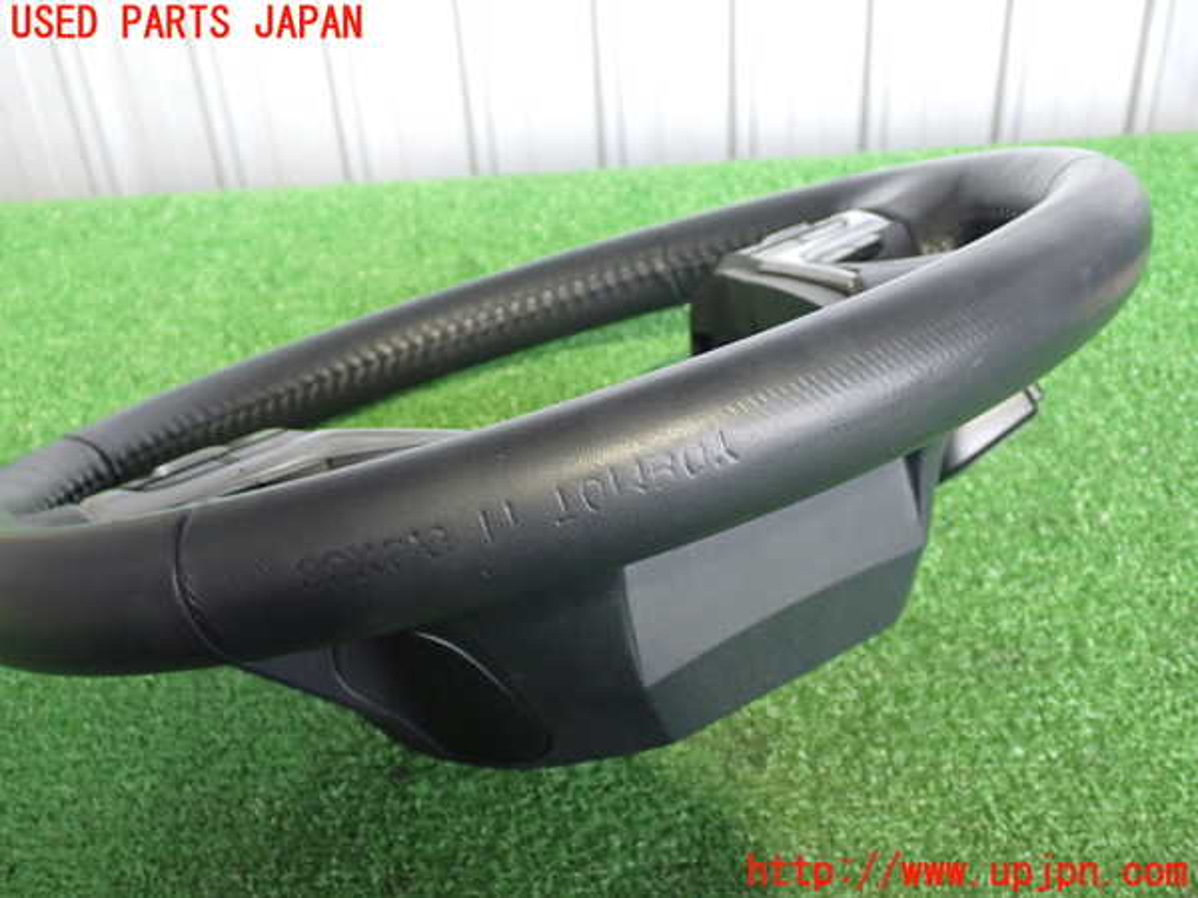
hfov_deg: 45.8
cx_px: 599
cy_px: 449
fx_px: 1419
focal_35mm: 41
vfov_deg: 35.1
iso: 800
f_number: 2.8
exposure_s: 1/25
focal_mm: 7.31
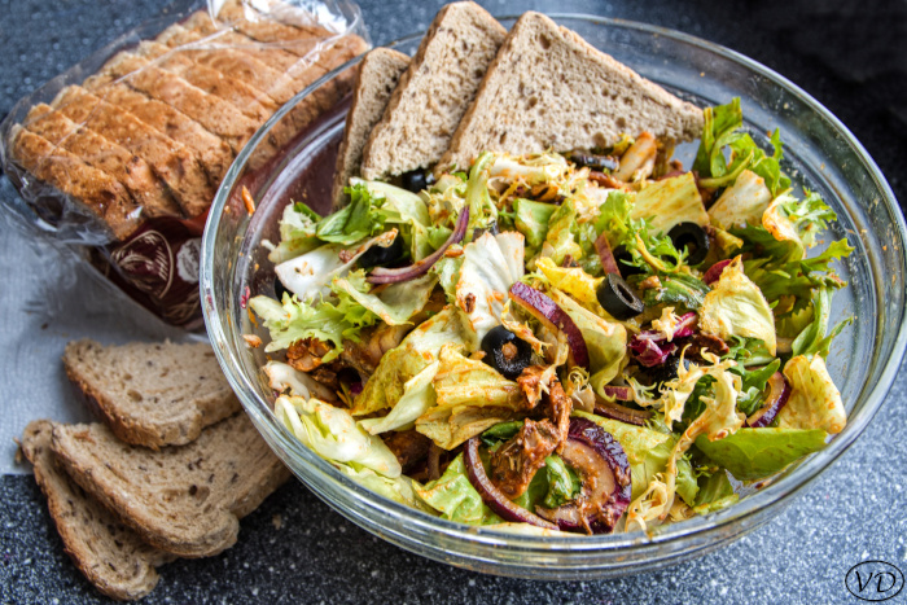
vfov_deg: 40.0
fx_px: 832
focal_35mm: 33
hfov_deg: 57.2
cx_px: 454
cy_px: 302
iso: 100
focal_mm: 22
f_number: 5.6
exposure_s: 1/20
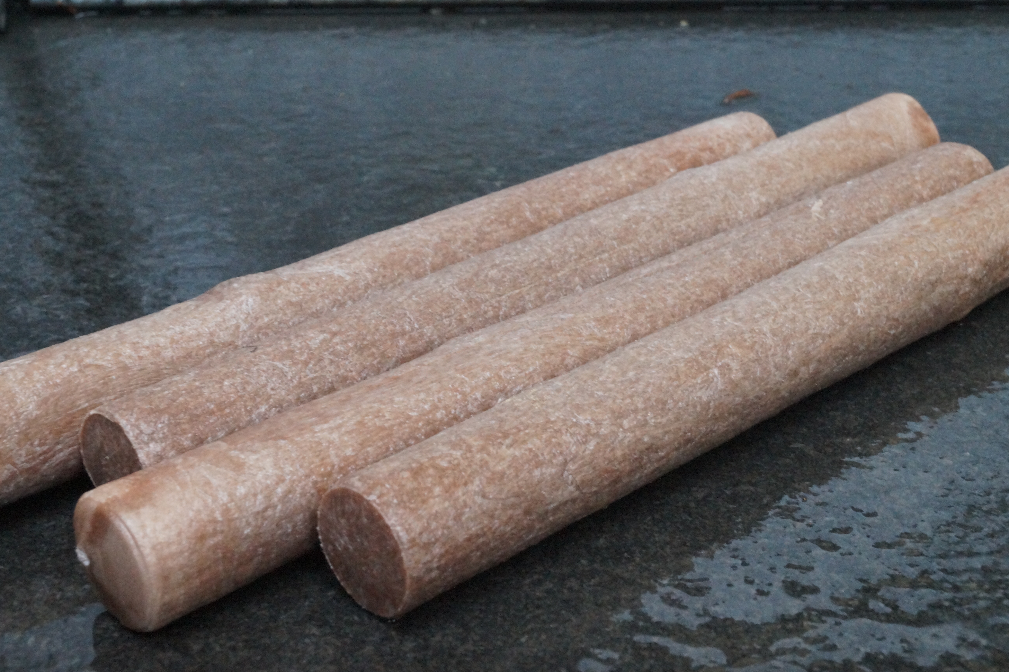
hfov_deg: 35.9
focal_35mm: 56
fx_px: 1556
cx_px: 491
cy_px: 338
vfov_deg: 24.4
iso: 3200
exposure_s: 1/13
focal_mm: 35
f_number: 22
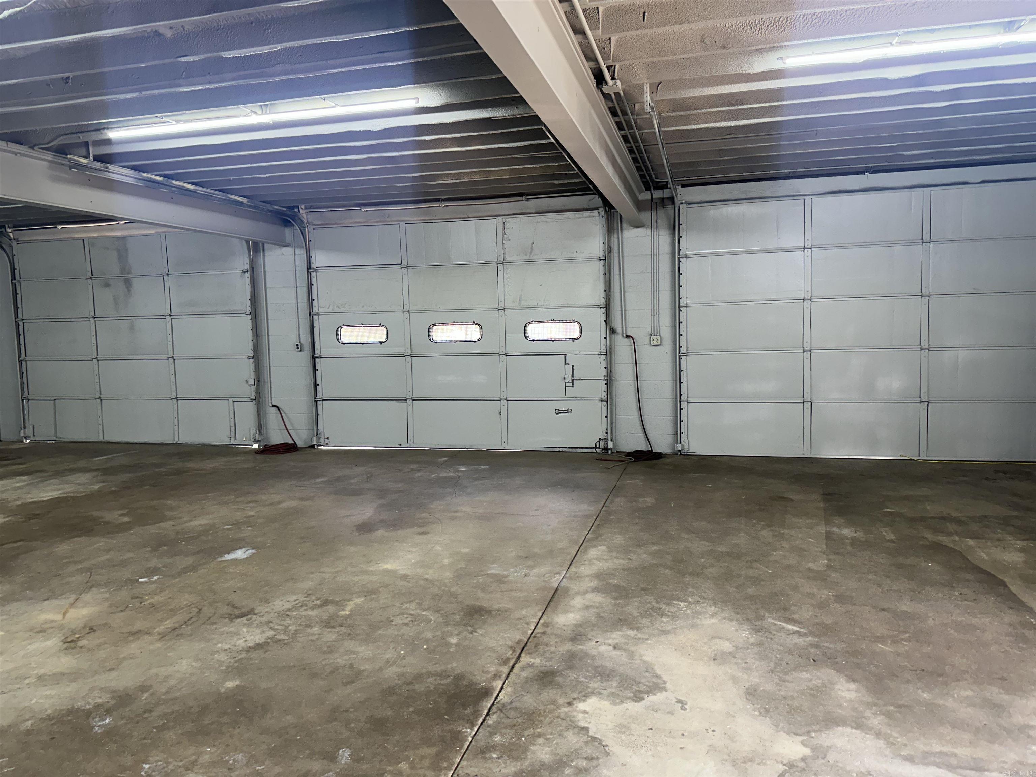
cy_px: 388
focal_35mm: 24
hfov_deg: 71.6
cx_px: 518
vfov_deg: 56.8
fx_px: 718
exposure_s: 1/120
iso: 160
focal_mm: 6.86
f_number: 1.78
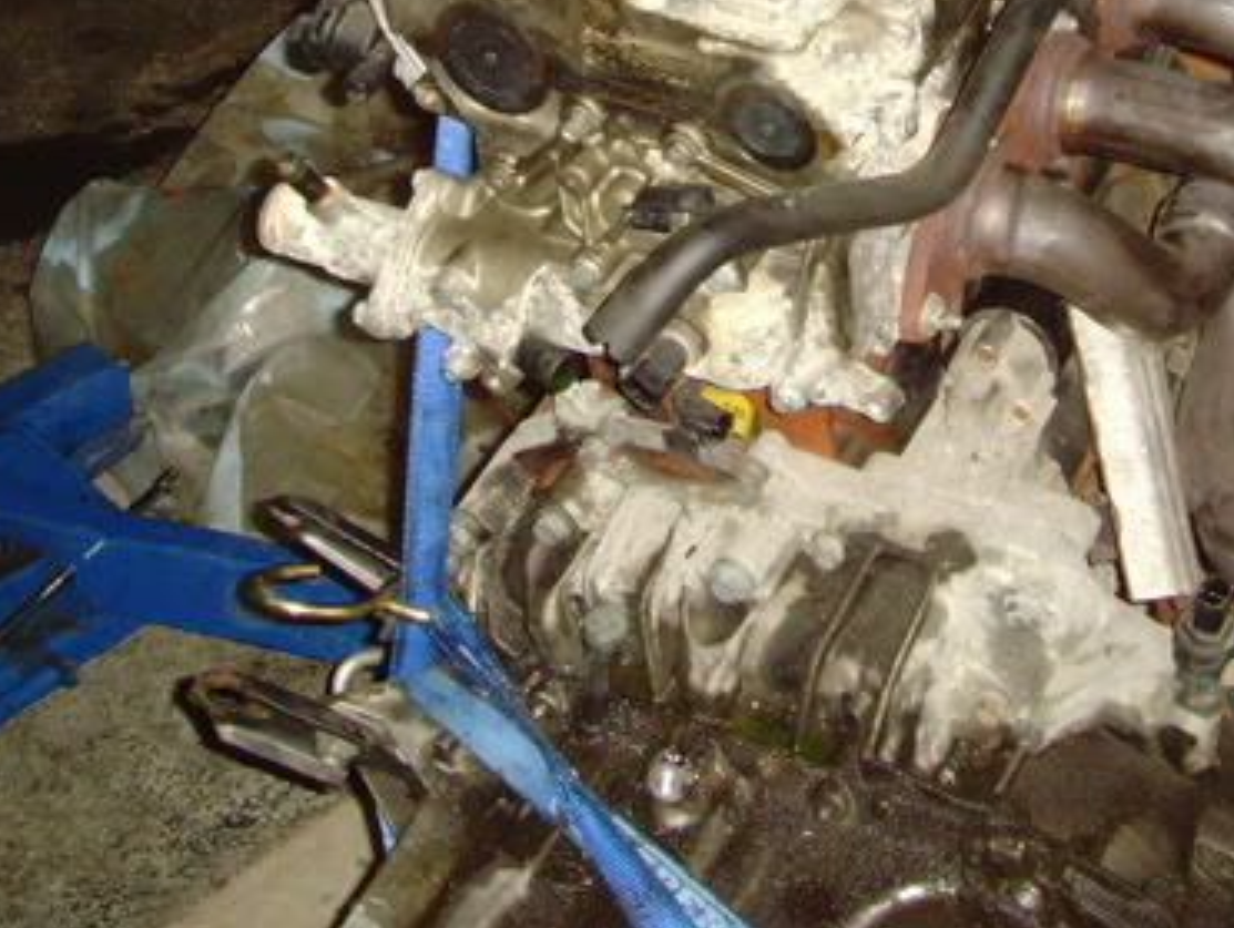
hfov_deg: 23.2
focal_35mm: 84
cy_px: 13
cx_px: 768
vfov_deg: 17.2
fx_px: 2997
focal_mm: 6.6
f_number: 3.5
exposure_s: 1/45
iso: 200
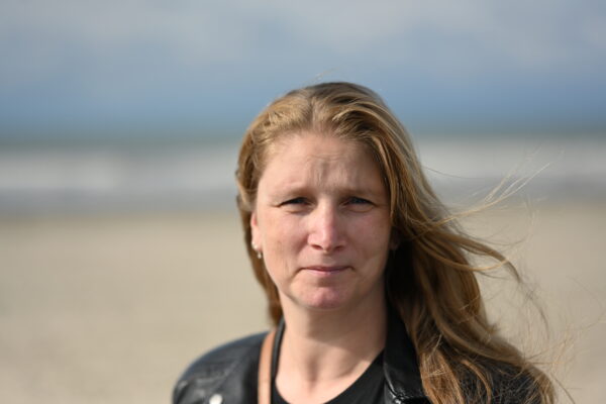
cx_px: 303
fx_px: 1431
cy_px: 202
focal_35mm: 85
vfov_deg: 16.1
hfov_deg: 23.9
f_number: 1.8
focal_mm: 85
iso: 100
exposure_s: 1/8000
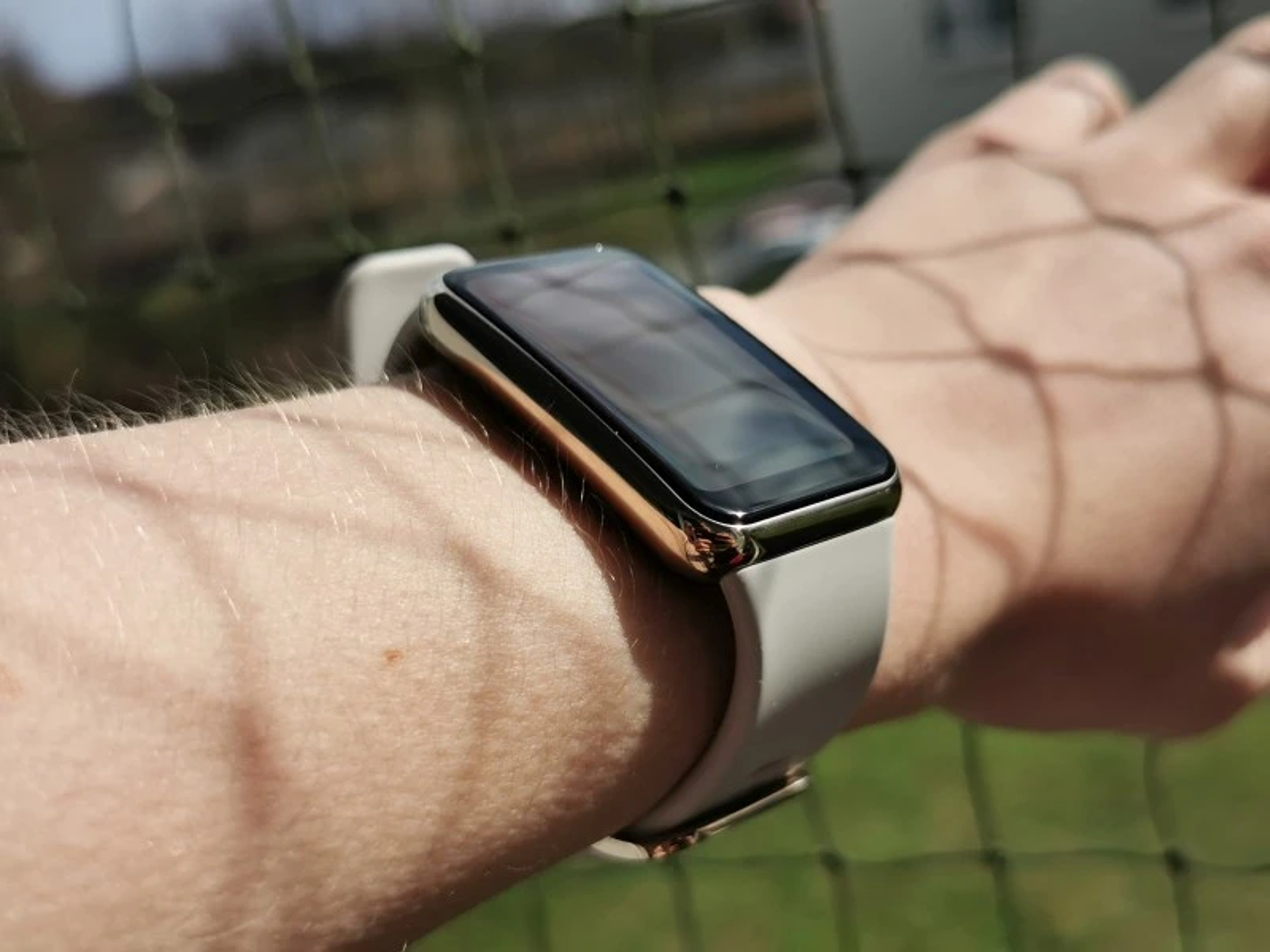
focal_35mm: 42
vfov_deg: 34.3
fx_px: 1541
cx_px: 635
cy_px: 476
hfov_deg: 44.8
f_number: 1.6
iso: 50
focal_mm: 5.56
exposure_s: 1/6061
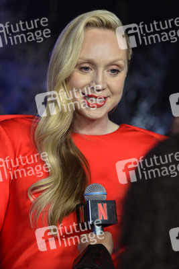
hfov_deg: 12.2
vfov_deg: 18.3
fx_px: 835
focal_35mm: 112
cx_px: 90
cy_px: 134
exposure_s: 1/250
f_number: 4
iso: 800
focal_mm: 112
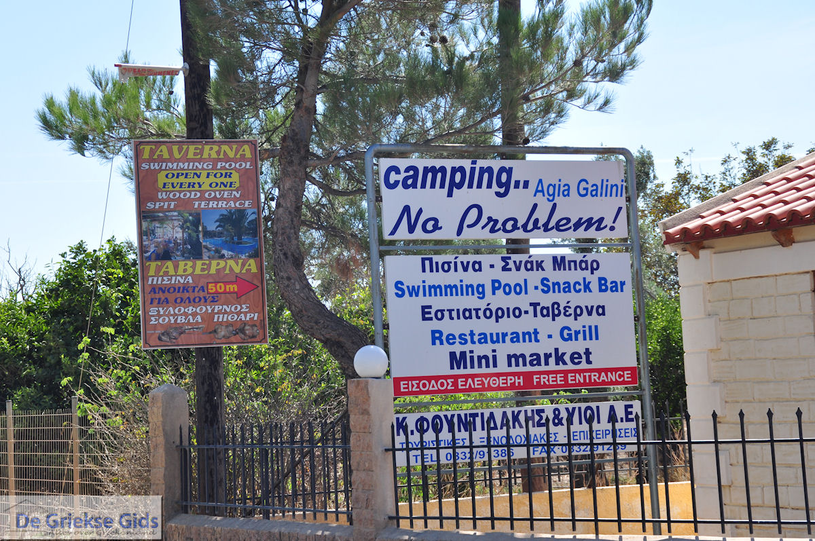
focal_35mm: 78
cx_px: 408
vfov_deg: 17.4
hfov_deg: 26.0
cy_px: 270
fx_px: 1764
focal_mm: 52
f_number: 9
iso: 200
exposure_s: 1/400
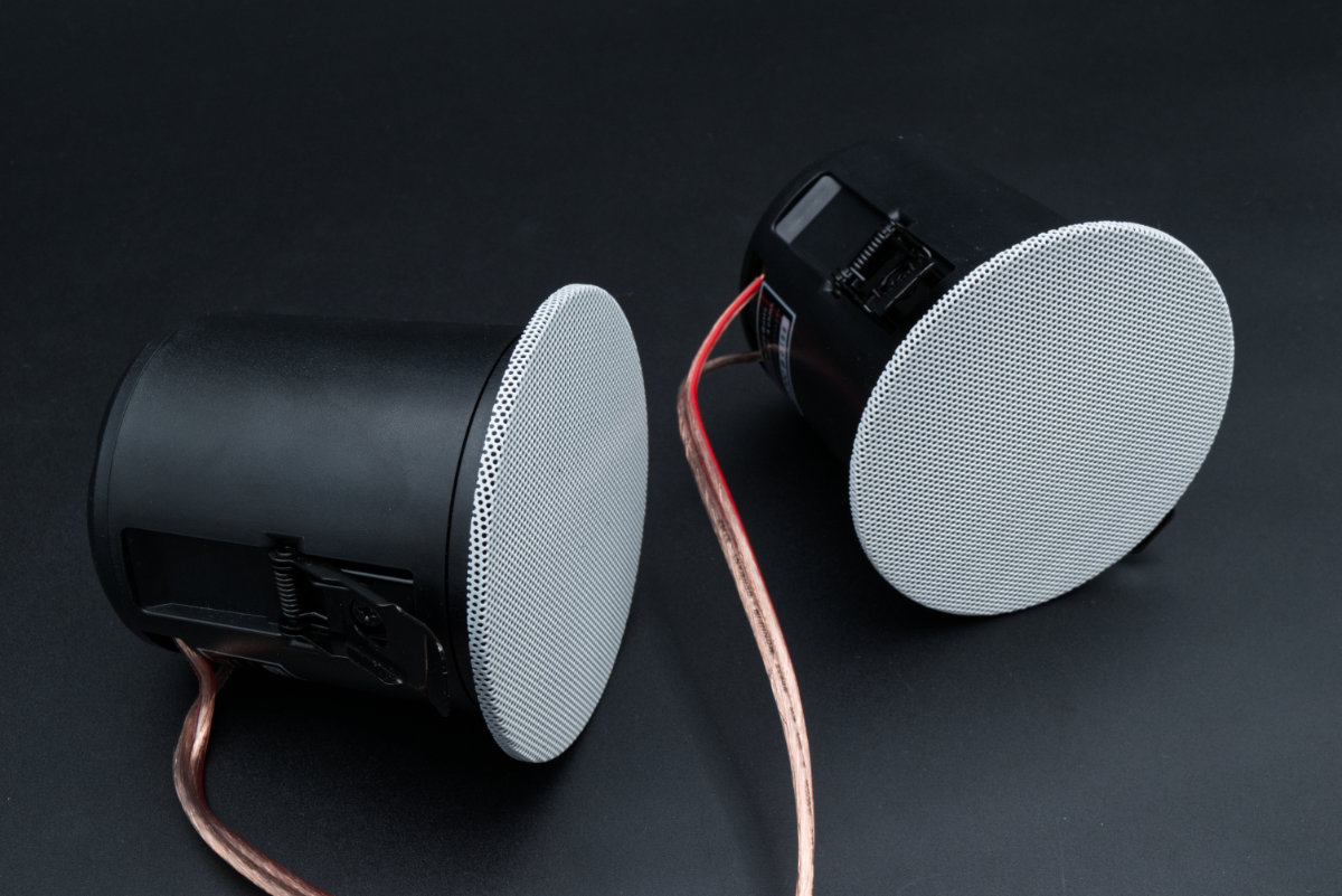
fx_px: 1622
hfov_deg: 44.9
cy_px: 448
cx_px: 671
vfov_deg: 30.9
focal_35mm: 44
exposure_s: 1/50
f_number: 14
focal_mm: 29
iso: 400
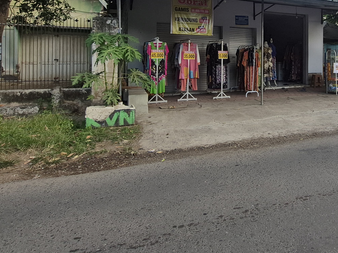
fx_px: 254
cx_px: 245
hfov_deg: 64.1
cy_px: 65
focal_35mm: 26
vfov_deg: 51.0
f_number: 2.2
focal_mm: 1.74
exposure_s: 1/459
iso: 50
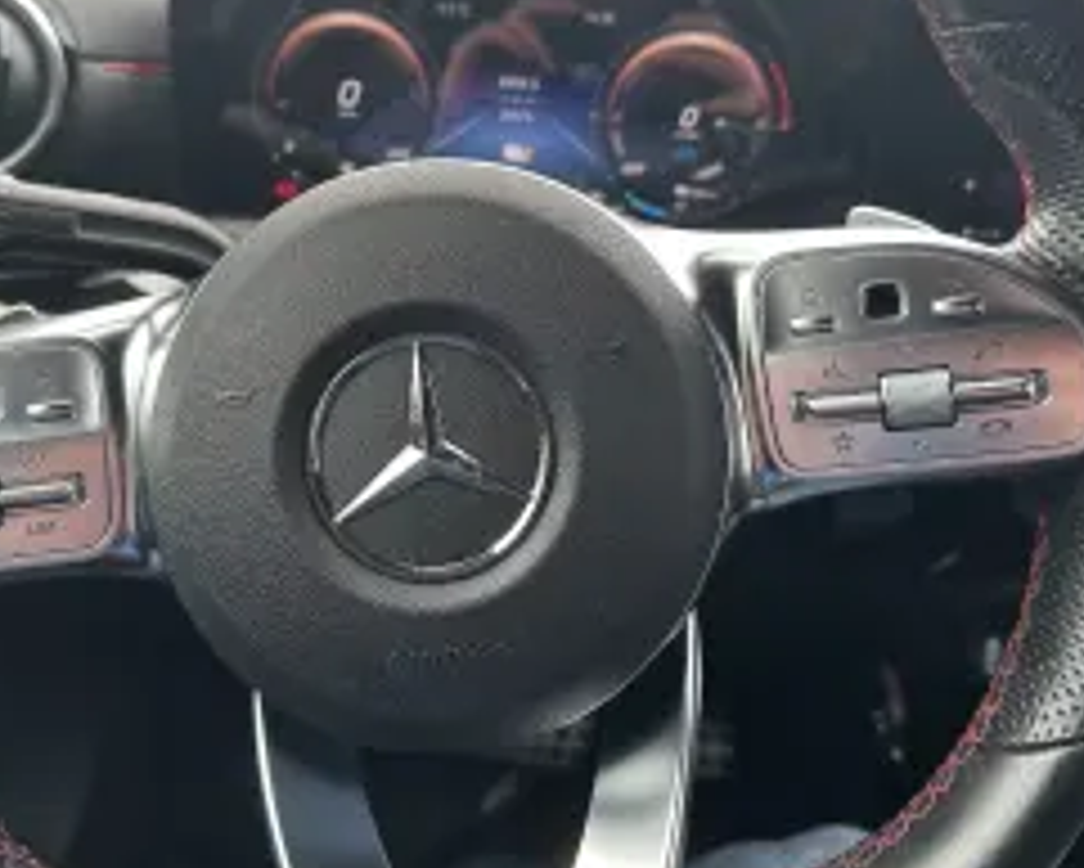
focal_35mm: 35
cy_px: 346
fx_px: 1123
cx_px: 517
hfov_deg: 51.5
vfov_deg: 42.0
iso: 100
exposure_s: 1/114
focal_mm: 6.86
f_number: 1.78
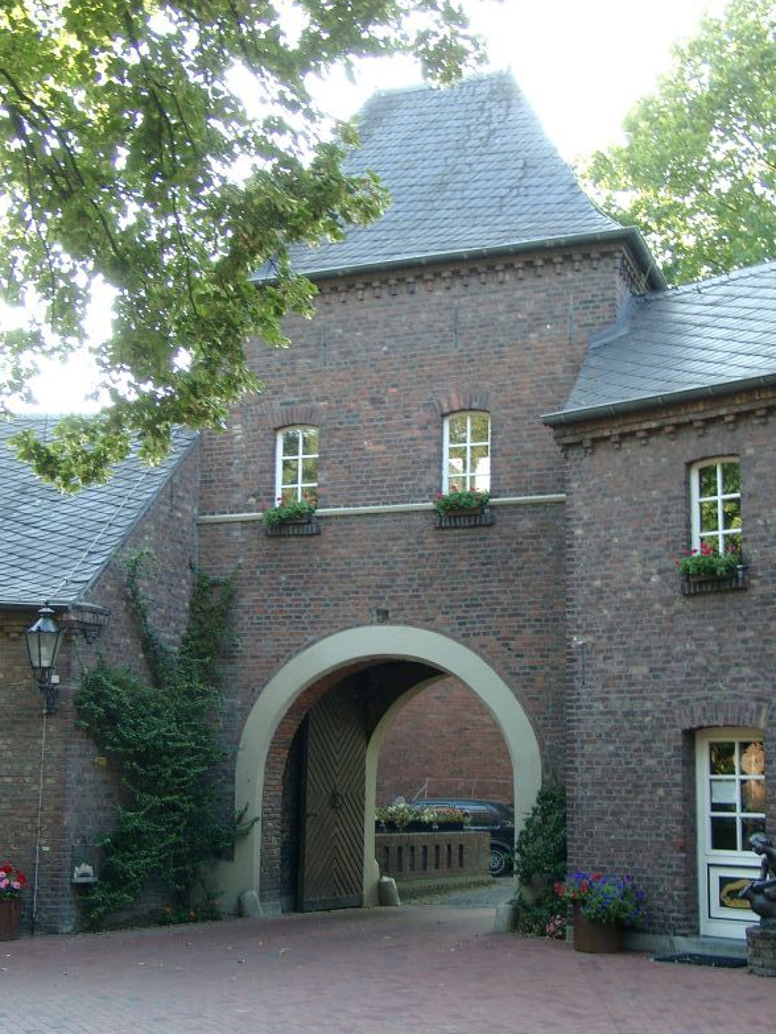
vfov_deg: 37.5
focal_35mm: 51
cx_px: 391
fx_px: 1524
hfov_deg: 28.6
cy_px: 509
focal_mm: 10.4
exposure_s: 1/67.8
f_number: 2.8
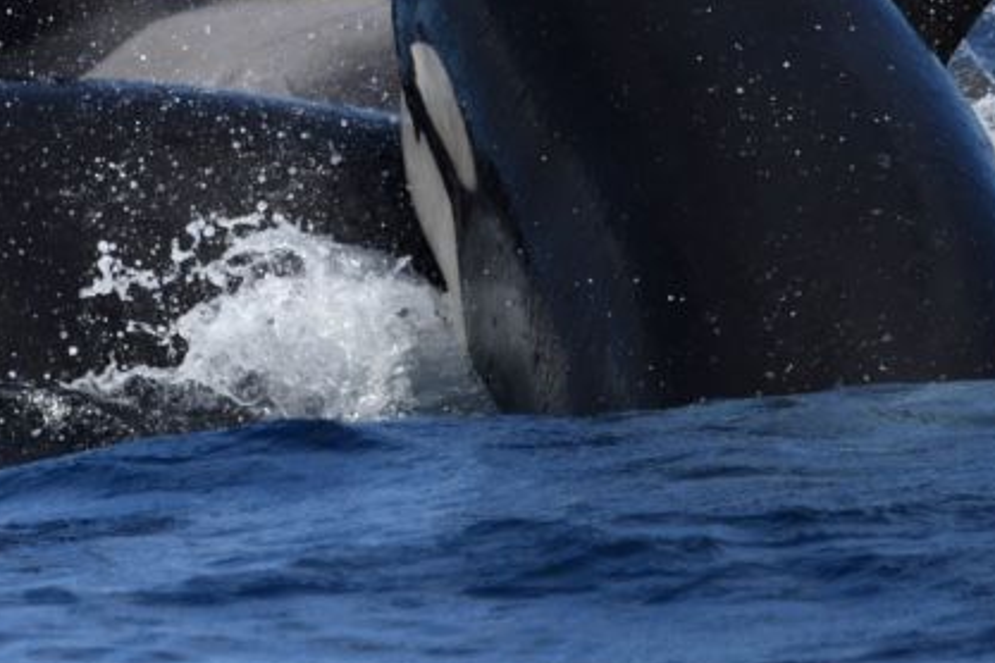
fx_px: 31838
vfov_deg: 1.2
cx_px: 191
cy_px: 75
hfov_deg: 1.8
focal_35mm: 1152
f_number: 6.3
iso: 1100
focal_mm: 600
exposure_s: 1/8000
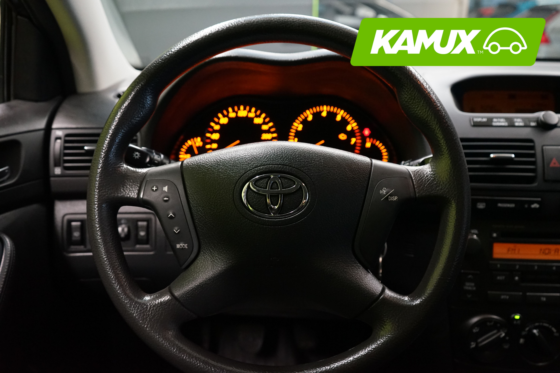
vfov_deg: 42.3
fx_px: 482
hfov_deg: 60.3
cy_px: 186
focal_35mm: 31
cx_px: 280
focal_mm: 31
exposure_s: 1/30
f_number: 4.5
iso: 4000
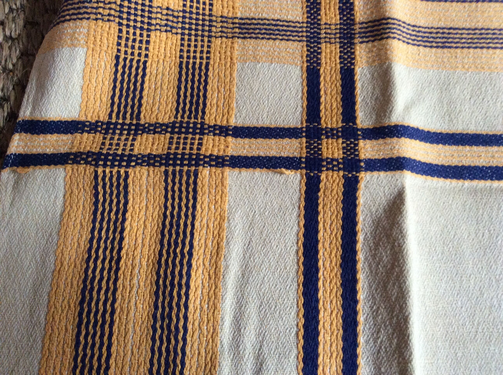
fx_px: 464
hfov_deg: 56.9
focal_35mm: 32
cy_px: 188
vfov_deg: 44.1
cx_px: 252
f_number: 2.4
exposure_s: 1/25
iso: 200
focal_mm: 3.3
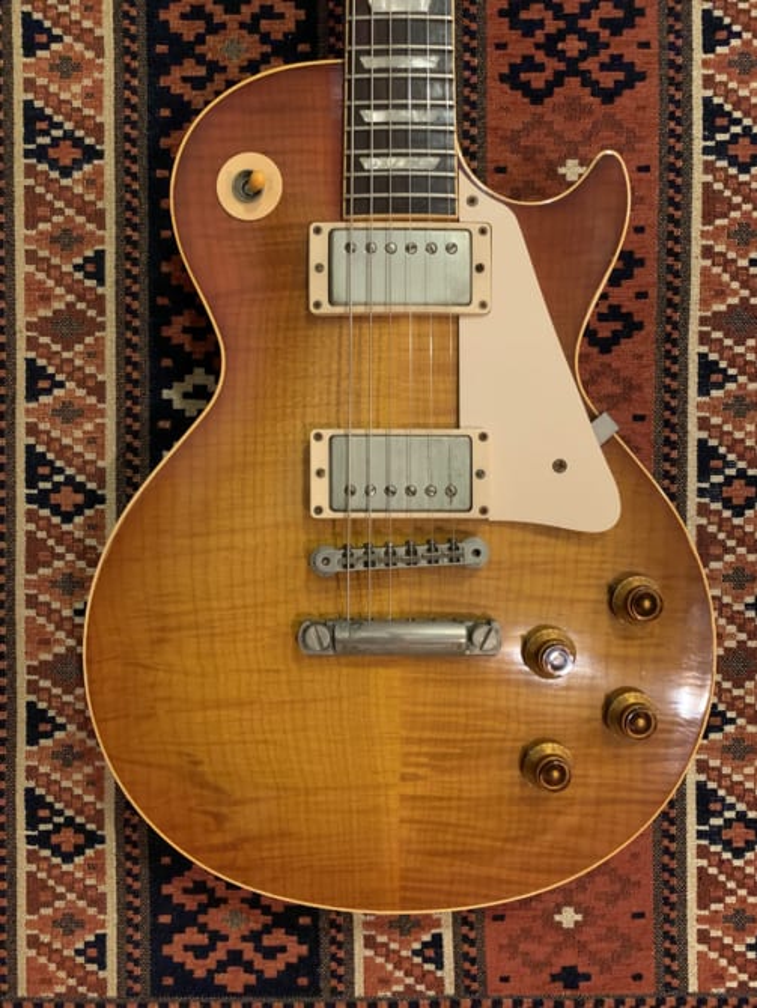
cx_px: 378
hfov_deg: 53.1
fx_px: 758
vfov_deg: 67.3
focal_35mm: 26
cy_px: 504
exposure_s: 1/25
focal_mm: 4.25
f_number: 1.8
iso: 500
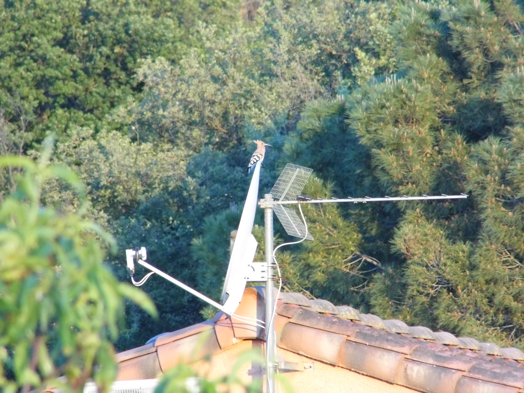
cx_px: 262
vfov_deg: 2.8
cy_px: 196
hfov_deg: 3.8
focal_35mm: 525
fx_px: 7947
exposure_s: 1/100
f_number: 5.8
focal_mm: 94.5
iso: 400
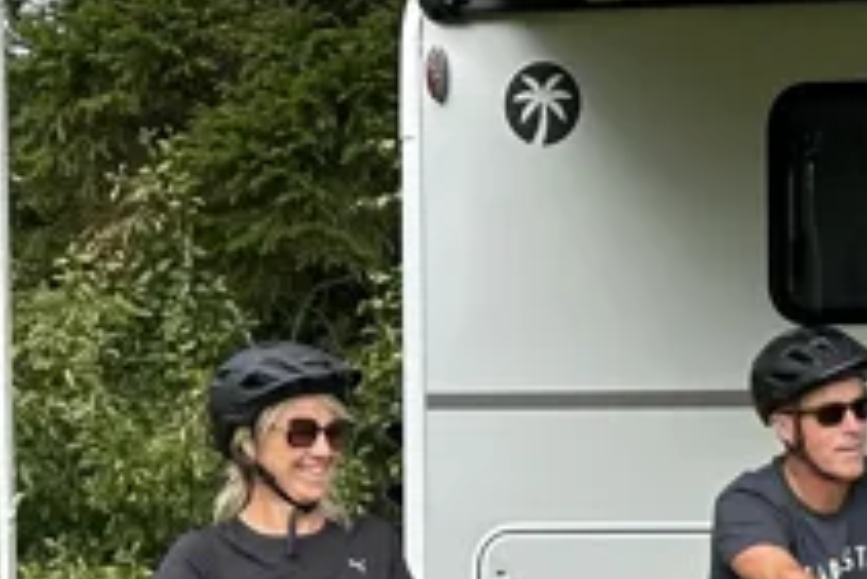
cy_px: 702
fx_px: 4555
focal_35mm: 189
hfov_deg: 10.6
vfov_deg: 7.2
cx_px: 1233
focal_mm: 6.86
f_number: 1.78
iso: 64
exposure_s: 1/1085
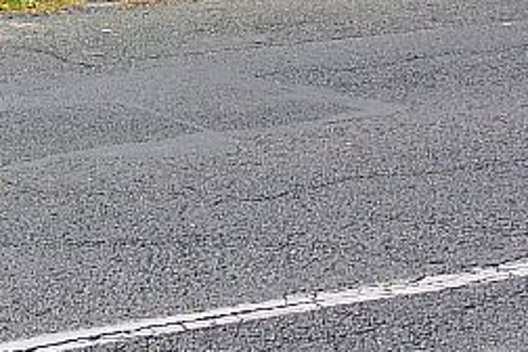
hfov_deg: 9.6
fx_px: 2904
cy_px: -514
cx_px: -562
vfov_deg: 6.6
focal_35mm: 198
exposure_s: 1/500
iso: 160
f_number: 4.5
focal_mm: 14.5
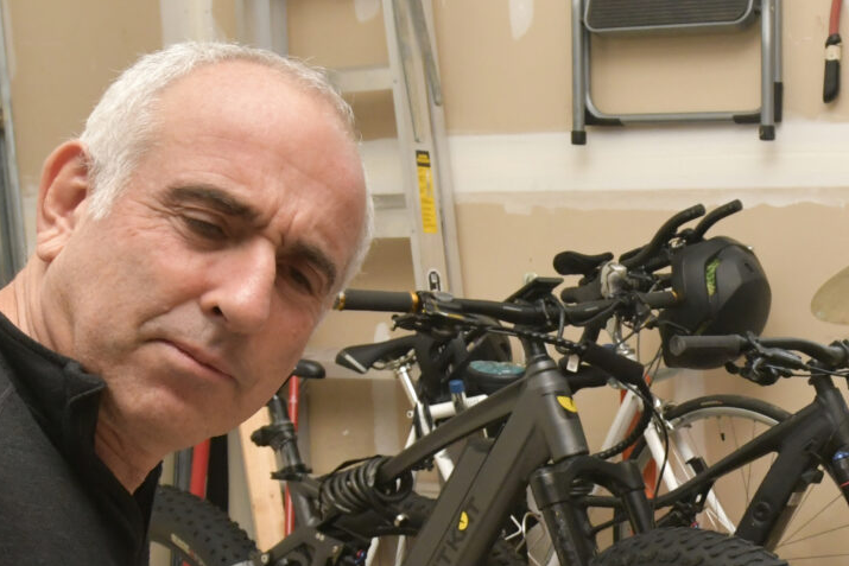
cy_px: 613
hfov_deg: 28.0
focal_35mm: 68
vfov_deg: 19.3
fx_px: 1604
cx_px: 830
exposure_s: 1/60
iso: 2000
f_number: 9
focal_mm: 19
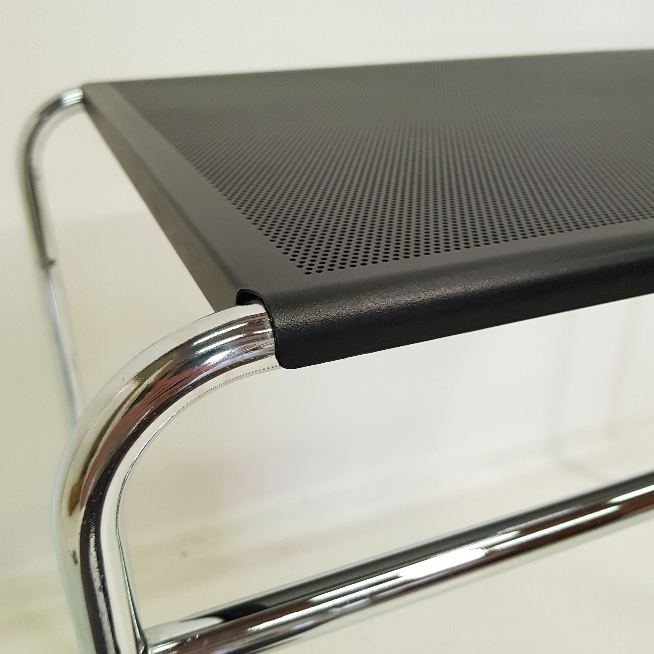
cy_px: 339
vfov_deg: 52.5
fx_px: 663
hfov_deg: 52.5
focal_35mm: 31
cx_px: 330
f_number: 1.7
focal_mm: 4.2
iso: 100
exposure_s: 1/50
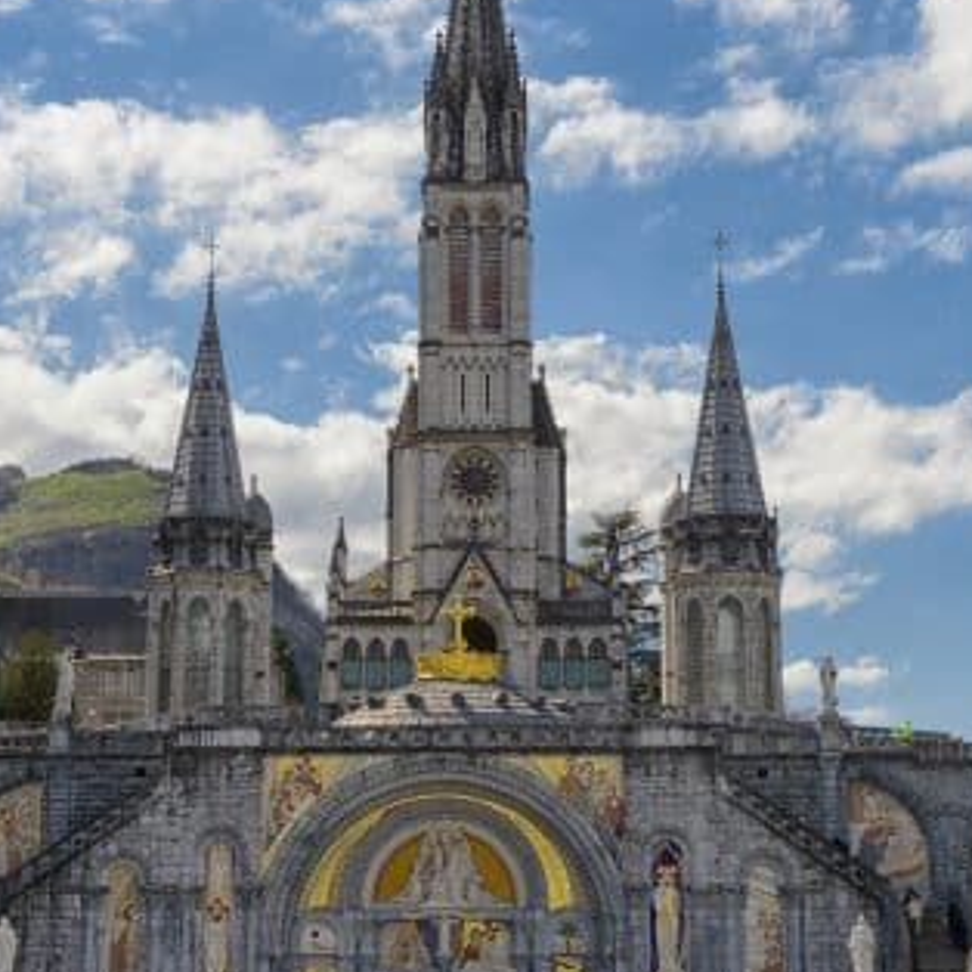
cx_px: 511
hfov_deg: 19.1
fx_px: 2891
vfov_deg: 19.1
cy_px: 429
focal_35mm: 91
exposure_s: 1/500
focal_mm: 48
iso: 125
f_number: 9
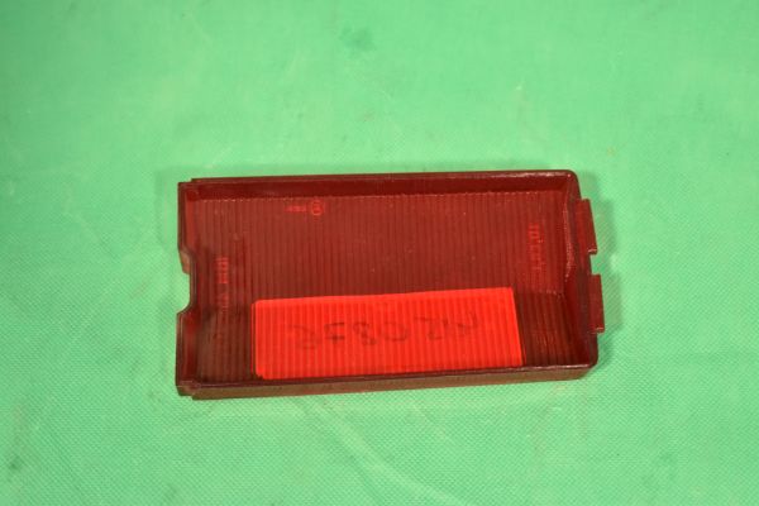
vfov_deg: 16.6
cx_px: 380
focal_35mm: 82
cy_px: 253
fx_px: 1739
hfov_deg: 24.6
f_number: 5.6
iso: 400
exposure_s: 1/60
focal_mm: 55
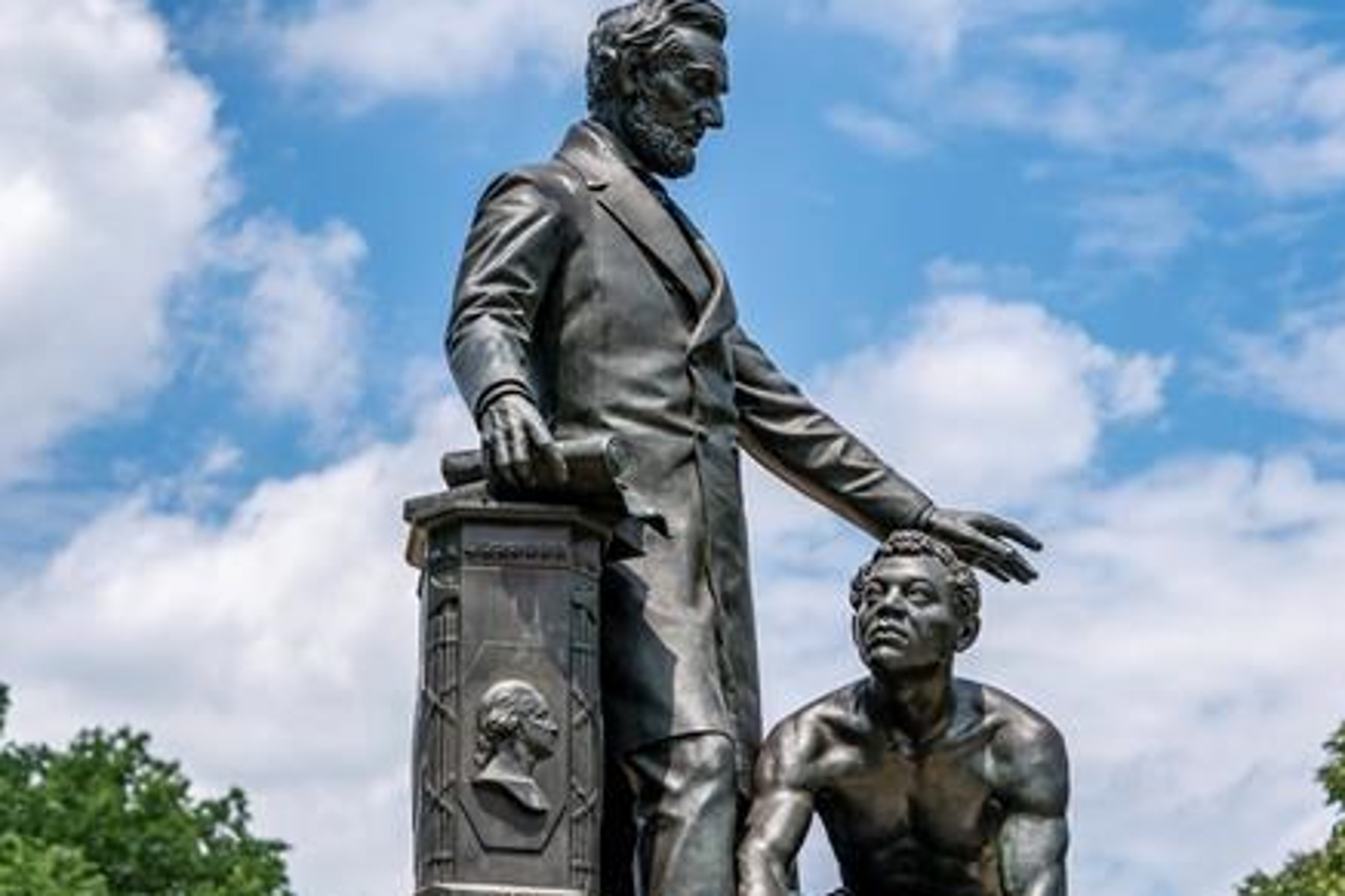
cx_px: 849
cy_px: 617
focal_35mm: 104
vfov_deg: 13.1
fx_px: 3884
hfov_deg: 19.6
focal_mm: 70
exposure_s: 1/1000
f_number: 4
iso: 100
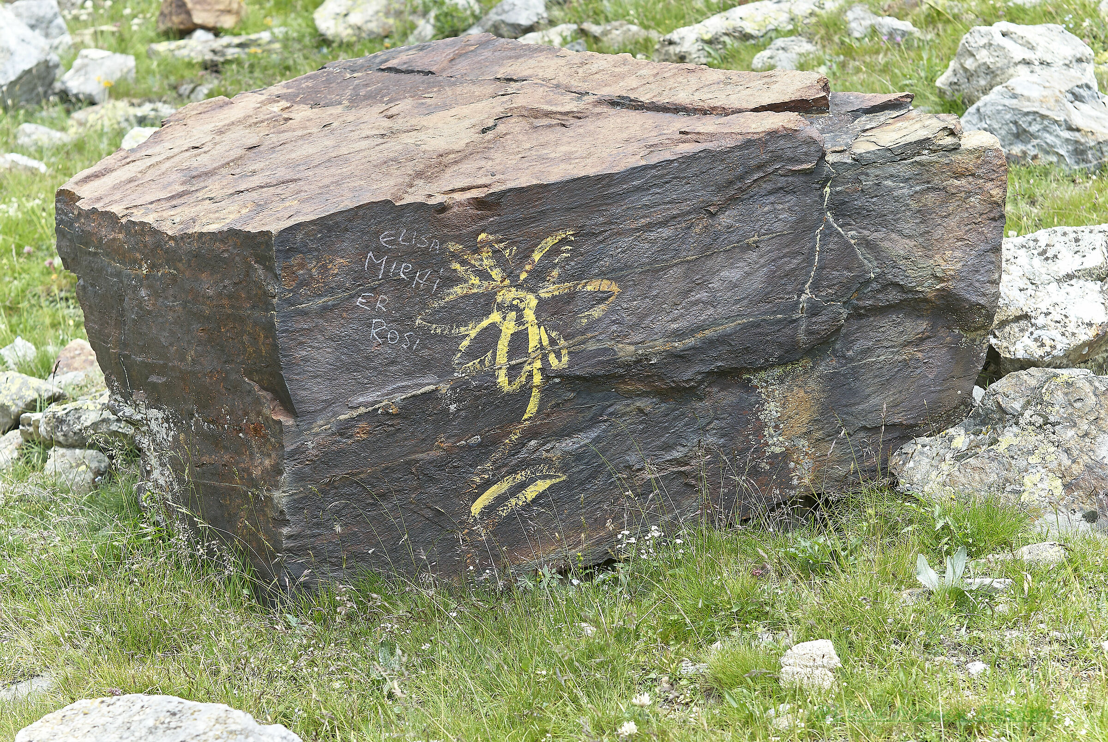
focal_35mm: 75
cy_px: 371
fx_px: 2311
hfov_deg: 27.0
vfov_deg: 18.2
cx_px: 554
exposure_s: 1/125
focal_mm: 50
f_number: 5
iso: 100
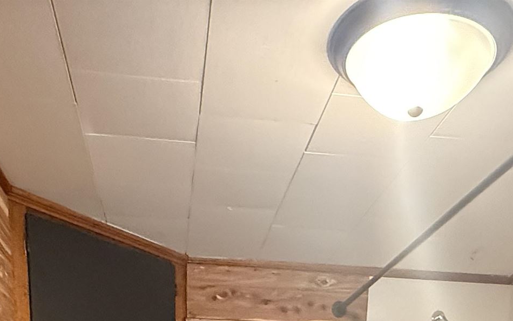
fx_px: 671
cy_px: 621
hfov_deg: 41.8
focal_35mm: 48
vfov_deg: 18.7
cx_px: 245
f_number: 2.2
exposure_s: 1/60
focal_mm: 2.22
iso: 800
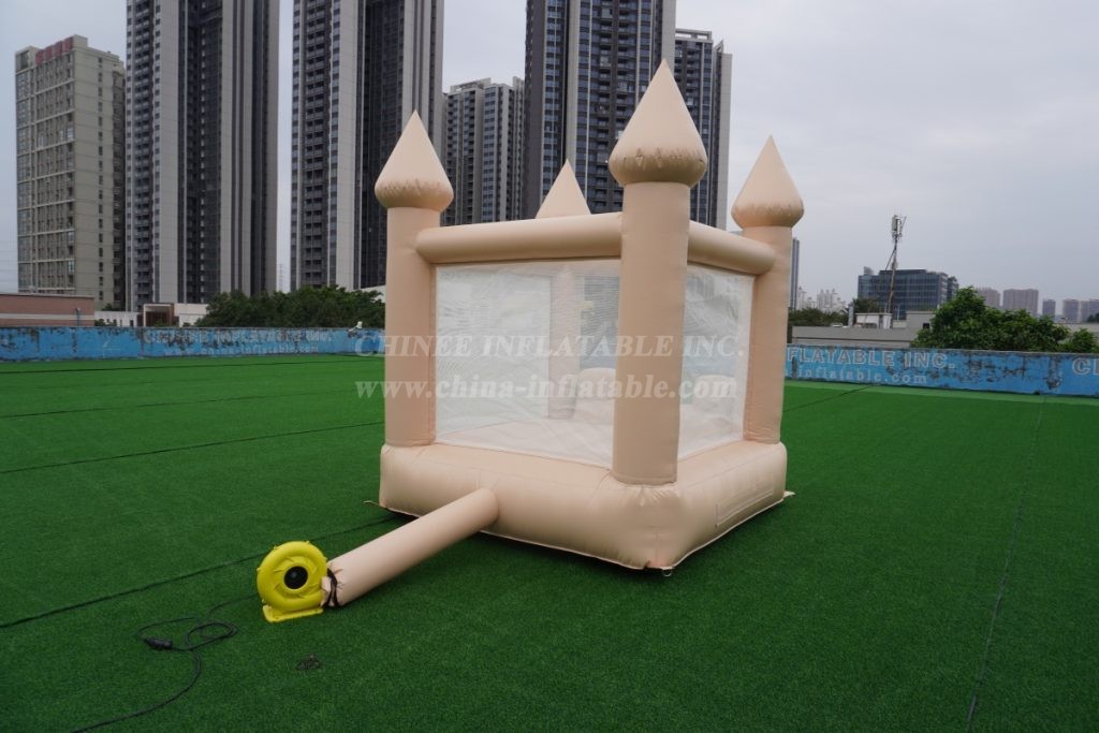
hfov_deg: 73.7
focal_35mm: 24
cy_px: 366
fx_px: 733
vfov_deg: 53.1
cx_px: 550
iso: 100
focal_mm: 16
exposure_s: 1/125
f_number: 7.1
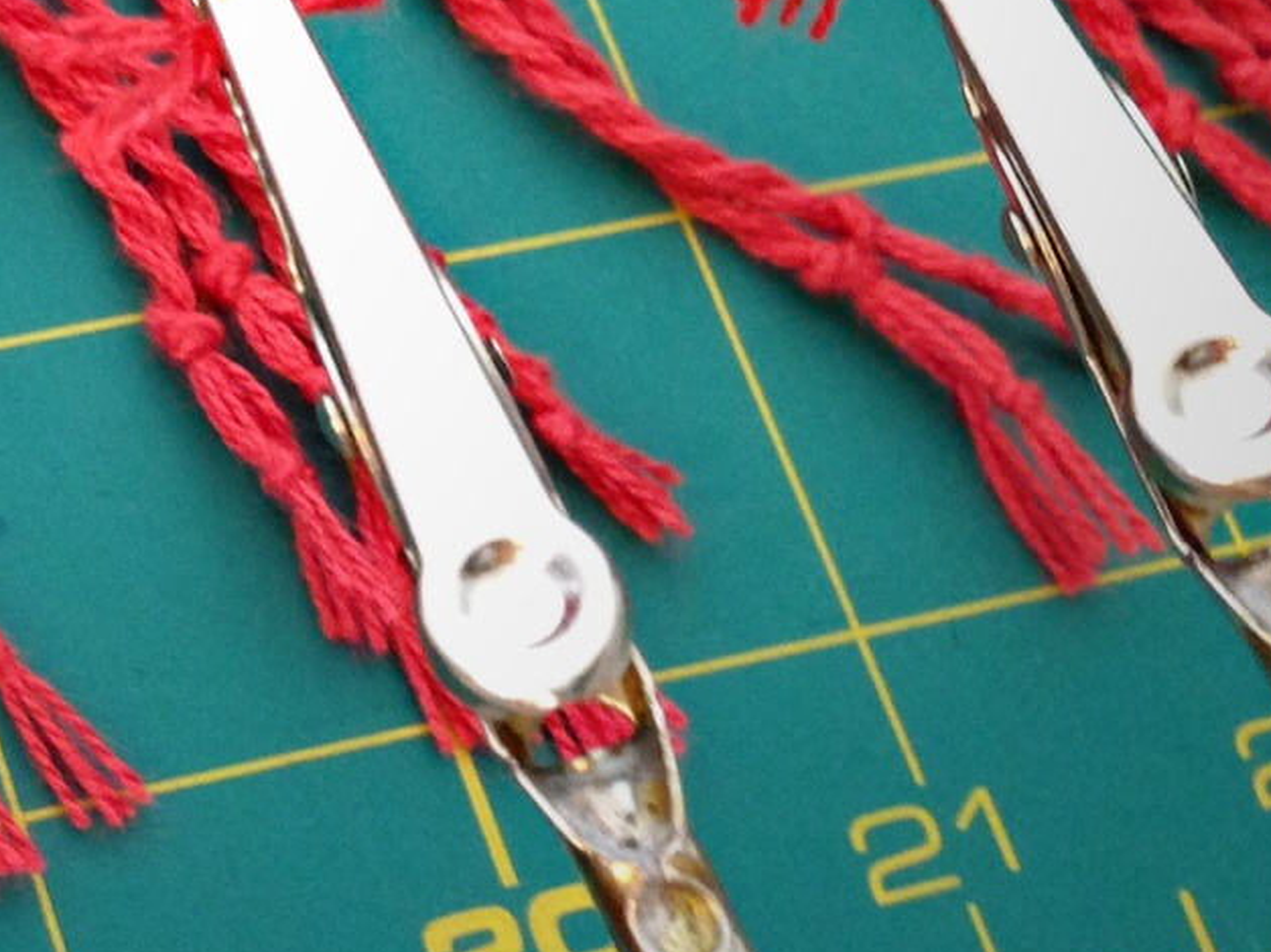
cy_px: -59
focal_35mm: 108
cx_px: -652
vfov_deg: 13.5
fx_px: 3964
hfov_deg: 16.5
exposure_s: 1/20
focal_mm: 4.12
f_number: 2.4
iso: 160
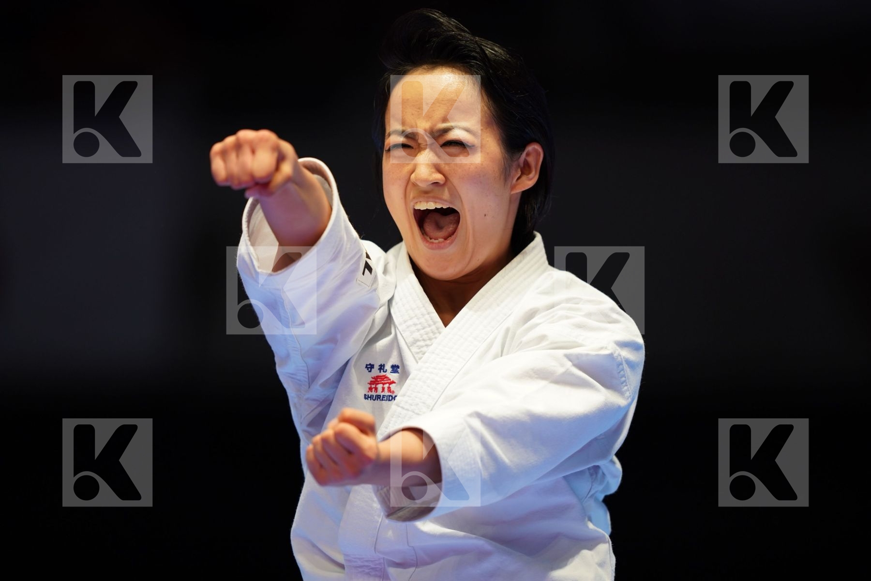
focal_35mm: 400
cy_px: 290
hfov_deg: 5.2
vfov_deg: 3.4
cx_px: 436
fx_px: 9677
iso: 640
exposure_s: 1/250
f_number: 2.8
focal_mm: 400
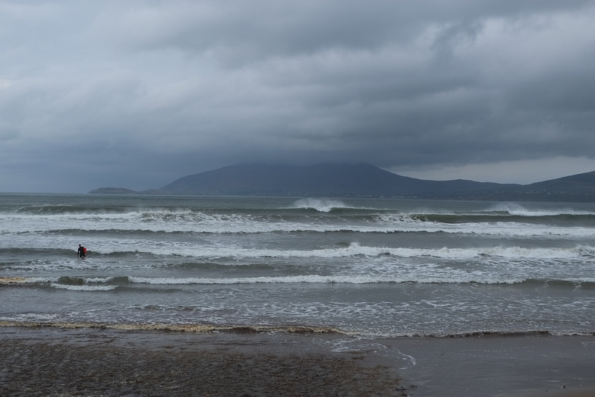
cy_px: 198
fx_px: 876
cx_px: 298
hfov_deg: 37.5
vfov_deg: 25.5
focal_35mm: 53
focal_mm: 35.5
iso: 200
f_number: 6.4
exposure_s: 1/450
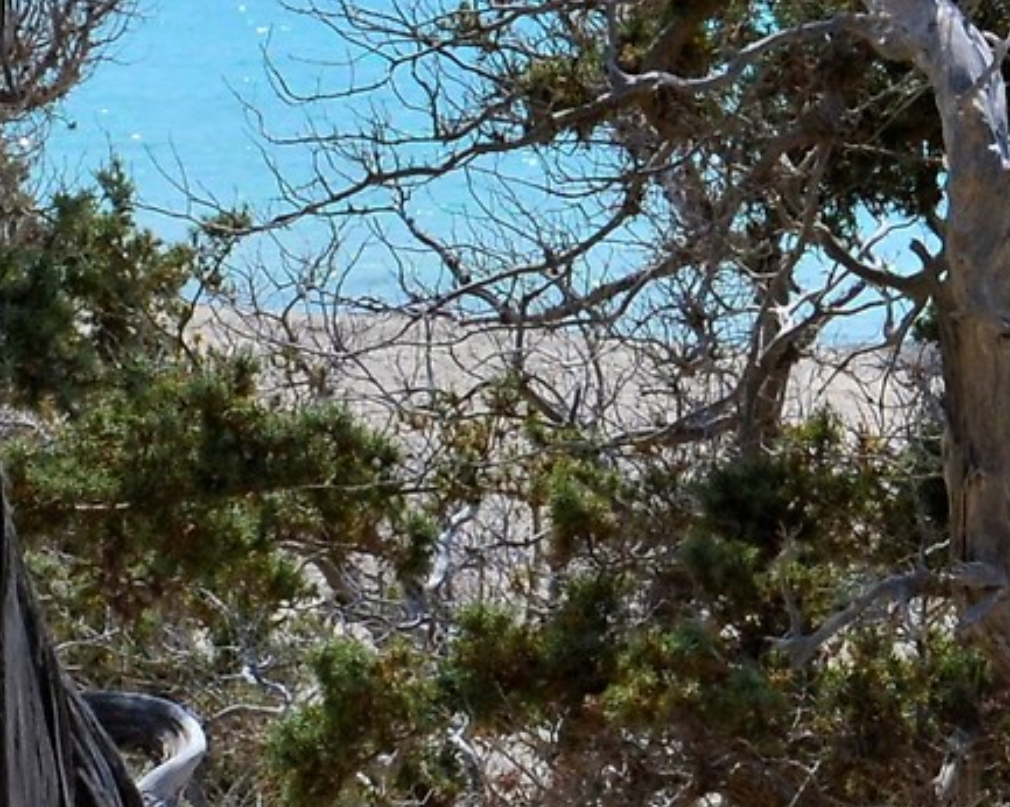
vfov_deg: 3.2
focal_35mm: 484
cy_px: 103
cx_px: 1973
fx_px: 14461
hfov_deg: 4.0
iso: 360
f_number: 11
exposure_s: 1/500
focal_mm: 62
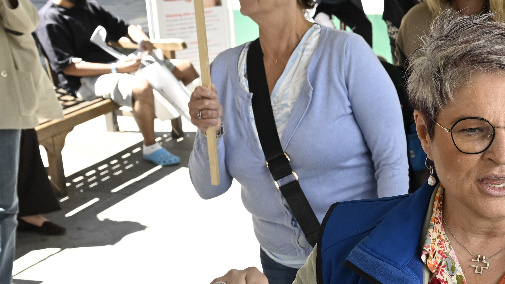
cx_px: 615
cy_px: 178
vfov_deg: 15.7
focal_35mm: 77
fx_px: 1031
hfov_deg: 24.7
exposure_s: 1/320
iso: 400
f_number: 5
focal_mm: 24
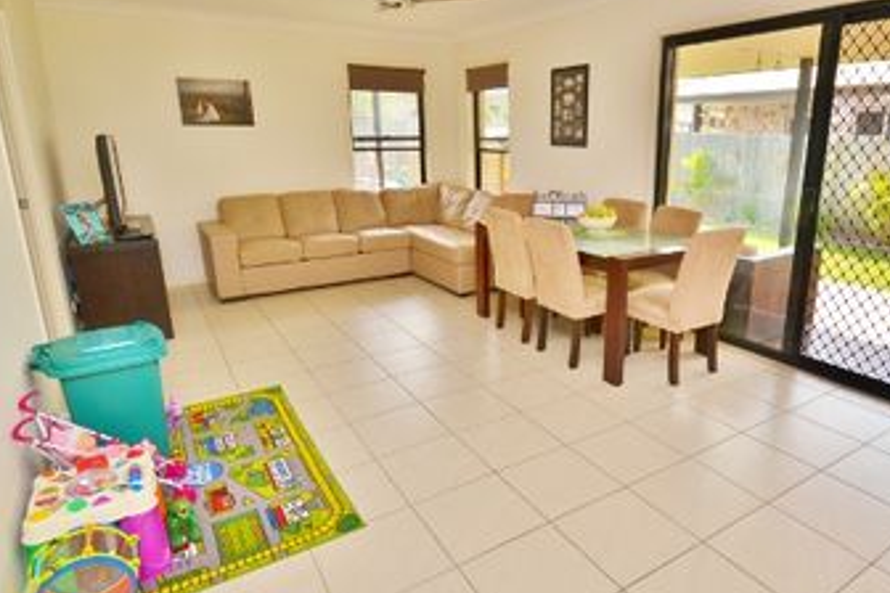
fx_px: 519
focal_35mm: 21
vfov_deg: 59.5
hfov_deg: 80.3
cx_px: 530
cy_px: 287
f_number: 5.6
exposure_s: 1/125
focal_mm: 10
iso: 220
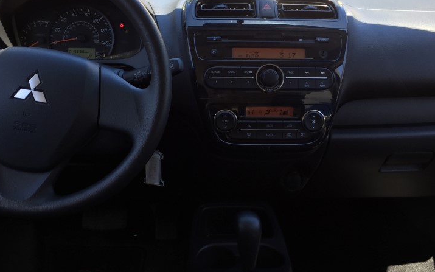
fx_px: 522
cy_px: 119
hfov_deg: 45.3
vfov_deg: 29.2
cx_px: 207
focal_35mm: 44
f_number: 2.2
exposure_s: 1/120
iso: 32
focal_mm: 4.15
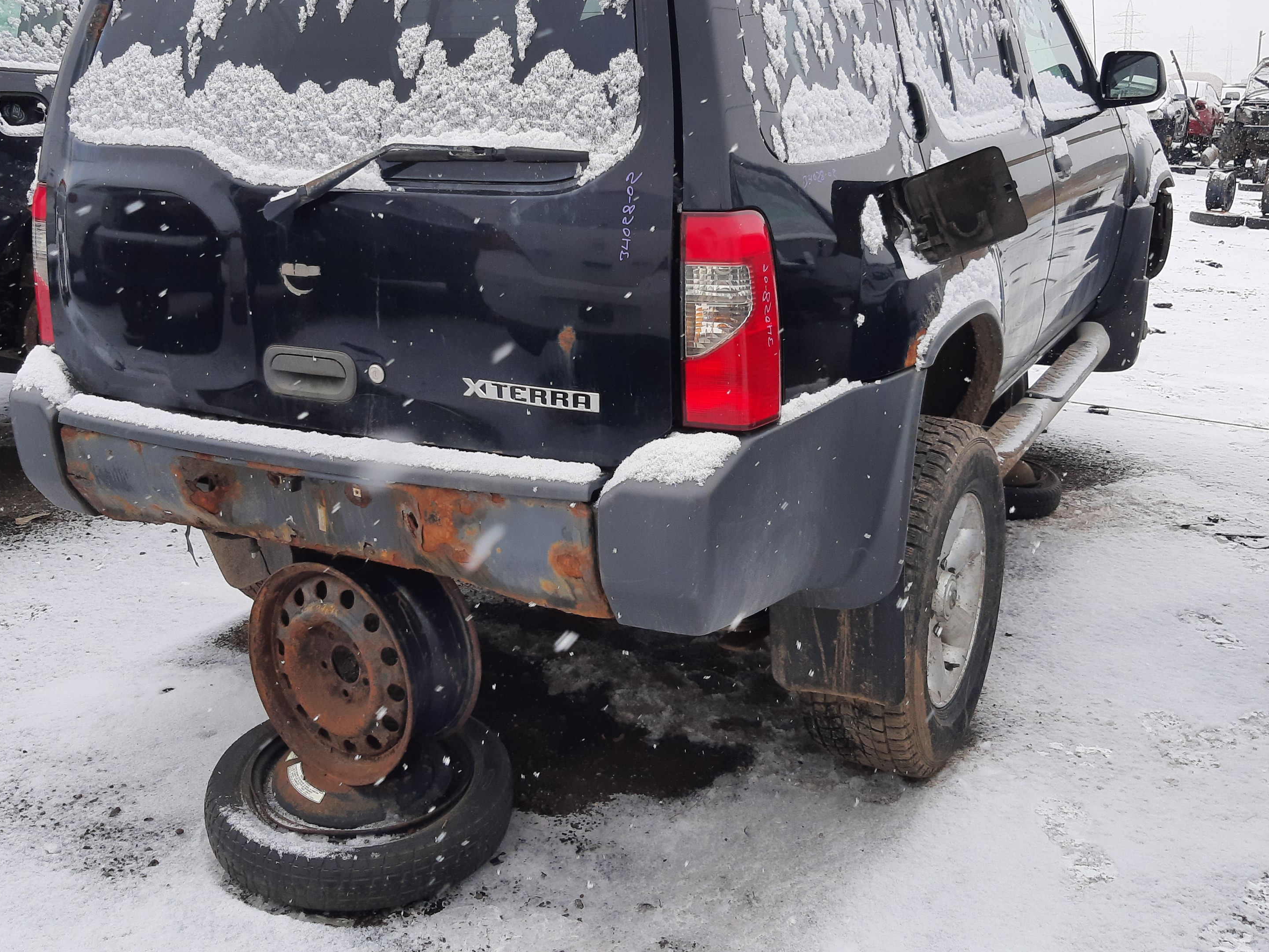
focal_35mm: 36
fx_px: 1320
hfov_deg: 51.3
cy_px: 313
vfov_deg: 39.2
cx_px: 598
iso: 40
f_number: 1.7
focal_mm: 3.92
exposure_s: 1/305
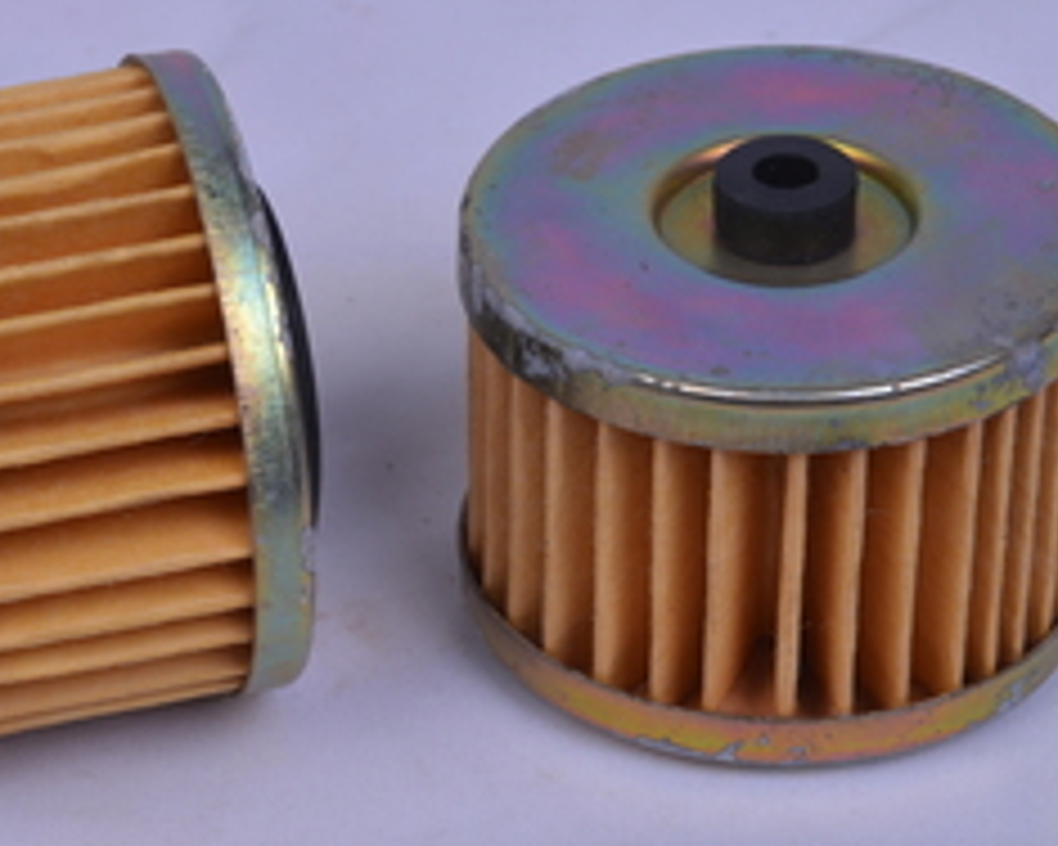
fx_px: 4384
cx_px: 302
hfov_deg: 13.7
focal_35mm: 140
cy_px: 436
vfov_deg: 11.0
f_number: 22
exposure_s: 1/125
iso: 100
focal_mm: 70
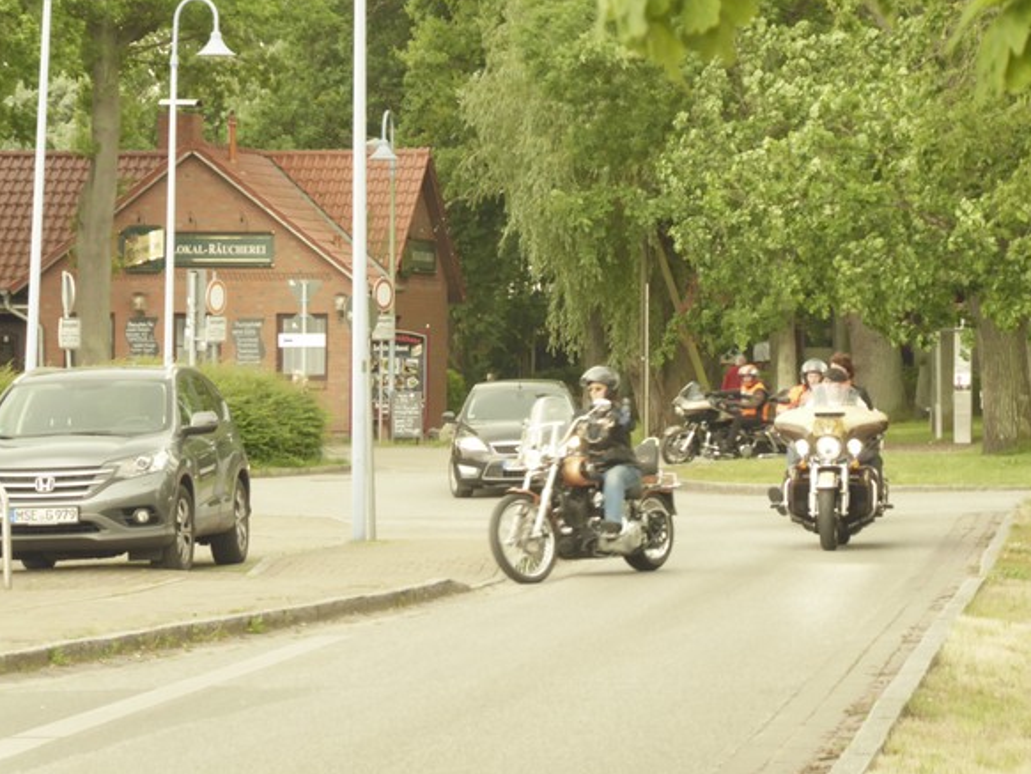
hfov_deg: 11.9
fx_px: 4946
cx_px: 551
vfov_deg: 8.9
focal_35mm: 166
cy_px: 352
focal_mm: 27.1
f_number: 5.4
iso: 200
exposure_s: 1/80
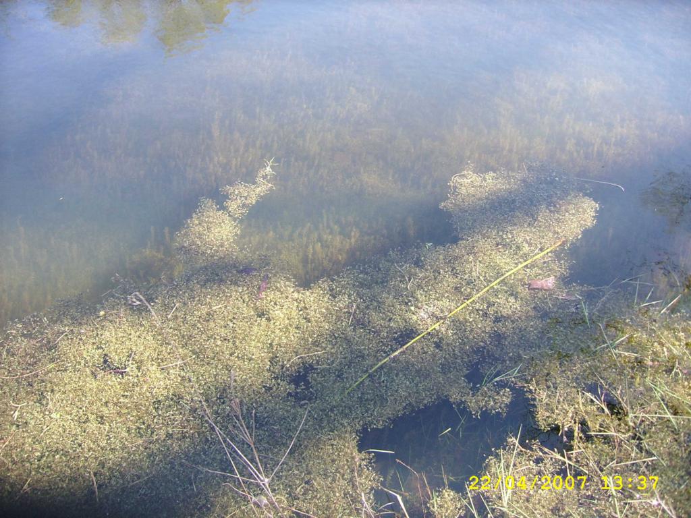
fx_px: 699
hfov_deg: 52.6
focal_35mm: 35
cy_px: 259
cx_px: 346
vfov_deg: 40.7
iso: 100
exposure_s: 1/104
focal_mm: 5.95
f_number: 2.8
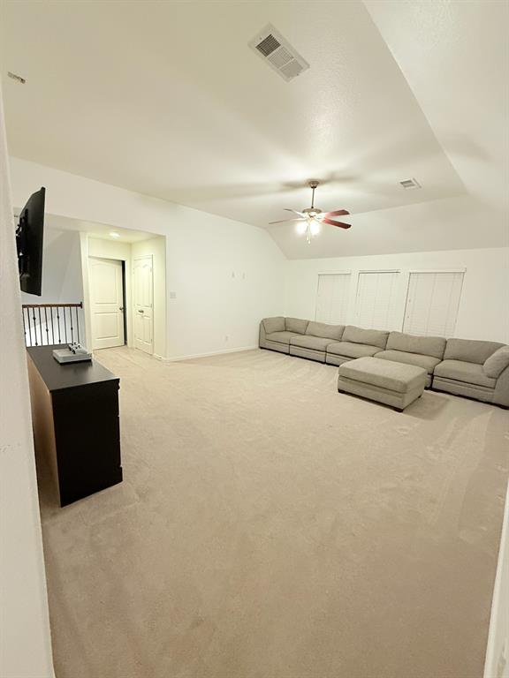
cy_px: 339
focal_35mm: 14
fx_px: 274
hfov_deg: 85.7
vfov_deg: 102.1
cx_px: 254
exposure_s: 1/60
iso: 400
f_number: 2.2
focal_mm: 2.22
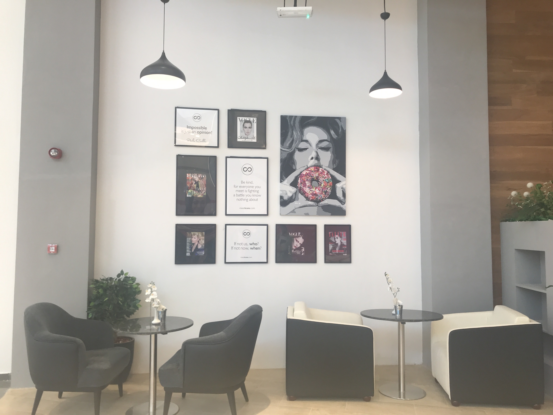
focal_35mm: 28
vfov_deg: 49.7
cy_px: 208
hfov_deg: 63.4
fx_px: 447
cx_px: 276
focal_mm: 3.99
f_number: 1.8
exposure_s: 1/50
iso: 25
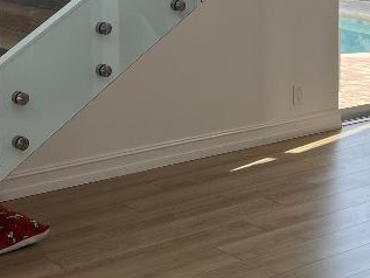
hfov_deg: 23.3
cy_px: -49
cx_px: 191
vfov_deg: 16.9
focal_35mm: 84
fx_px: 898
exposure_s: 1/204
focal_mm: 5.7
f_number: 1.5
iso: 40
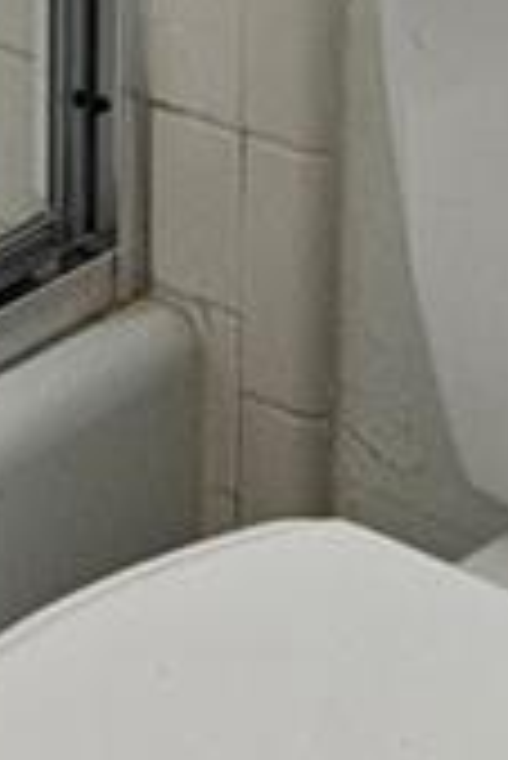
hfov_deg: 7.9
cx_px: -274
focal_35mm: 170
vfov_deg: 10.8
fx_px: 3591
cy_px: -850
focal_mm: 5.4
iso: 250
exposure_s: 1/120
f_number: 1.8
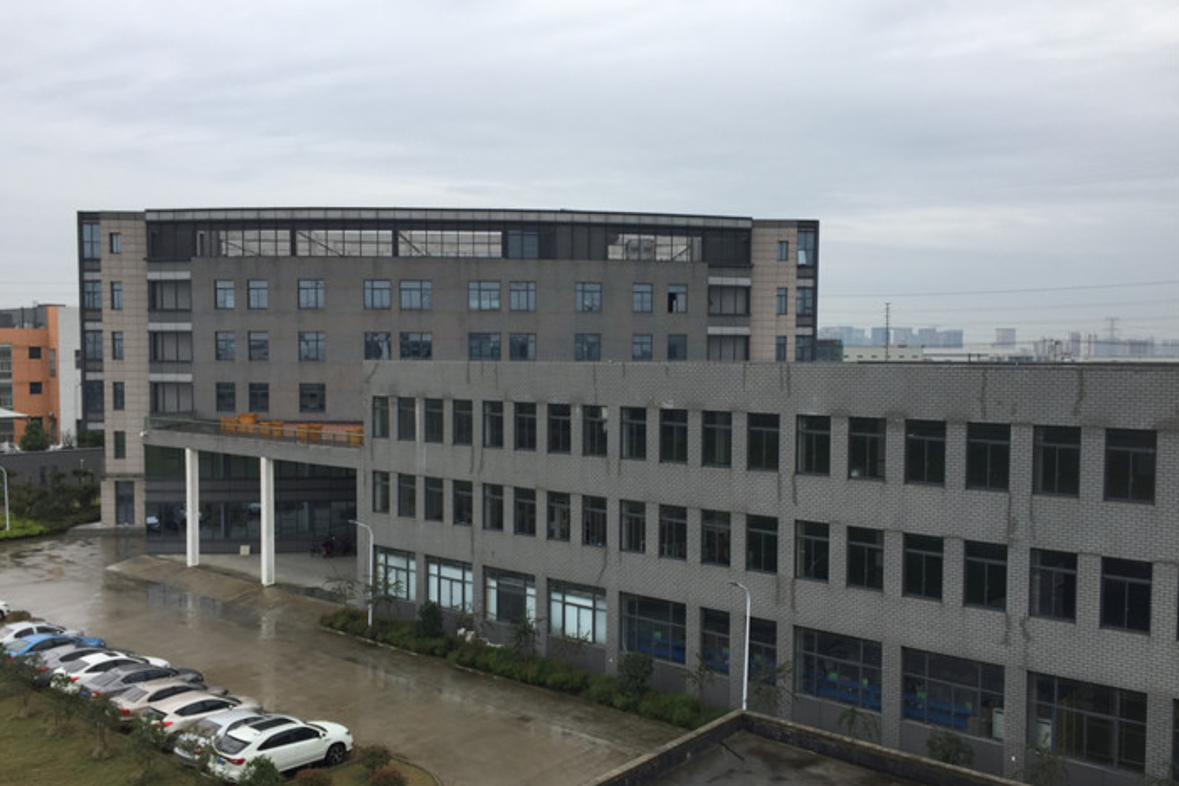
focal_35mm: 31
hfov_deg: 60.3
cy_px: 416
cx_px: 577
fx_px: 1015
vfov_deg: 42.3
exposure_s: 1/465
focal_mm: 4.15
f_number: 2.2
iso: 32
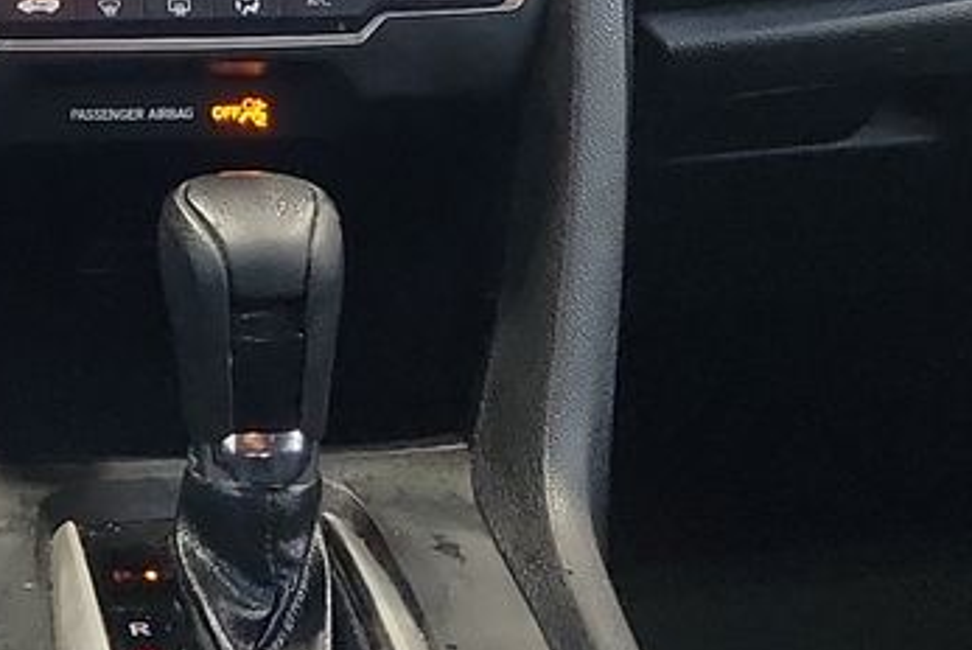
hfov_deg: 17.5
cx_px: 53
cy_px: -202
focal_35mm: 115
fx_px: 3108
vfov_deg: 11.6
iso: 468
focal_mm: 6.7
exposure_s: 1/59
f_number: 1.8
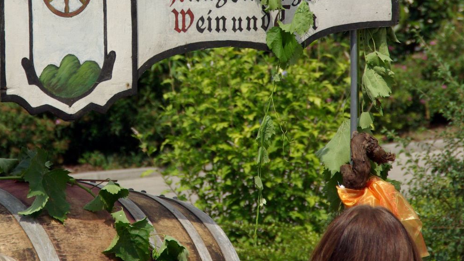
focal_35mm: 421
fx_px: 5180
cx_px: 131
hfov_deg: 5.1
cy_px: -5
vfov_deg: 2.9
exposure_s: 1/750
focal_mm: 130
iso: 400
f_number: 8
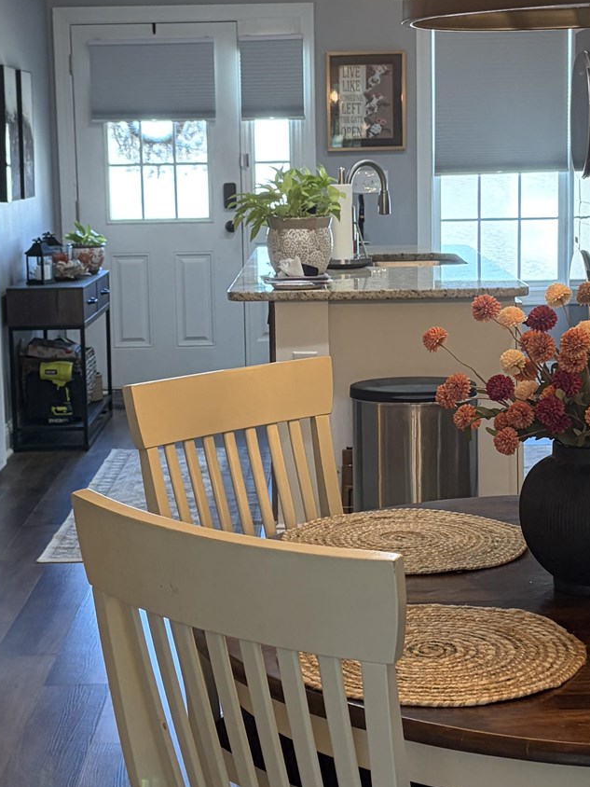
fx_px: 1614
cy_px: 338
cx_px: 276
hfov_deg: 20.7
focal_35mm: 71
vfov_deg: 27.4
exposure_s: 1/60
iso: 160
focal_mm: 5.96
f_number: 1.6
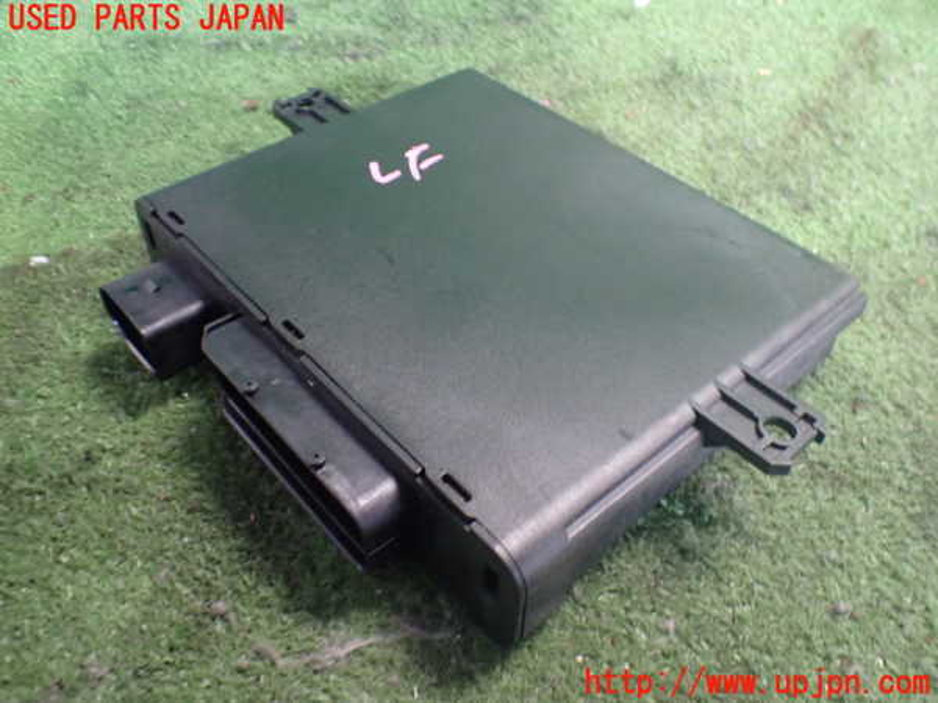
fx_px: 813
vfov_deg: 46.8
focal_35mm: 30
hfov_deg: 60.0
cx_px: 469
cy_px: 352
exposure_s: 1/30
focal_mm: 5.4
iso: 800
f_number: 2.3
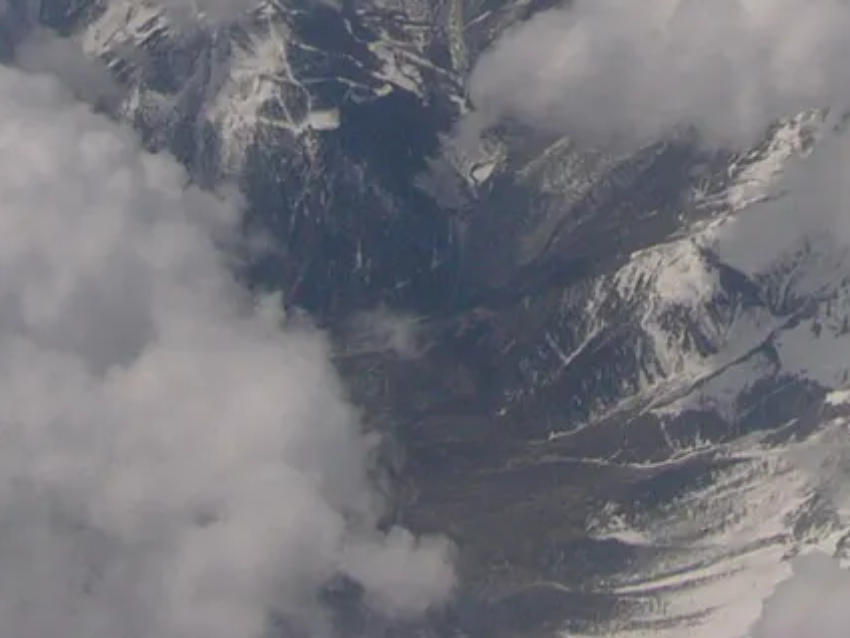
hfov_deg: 14.5
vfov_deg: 10.2
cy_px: -560
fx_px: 3339
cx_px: 631
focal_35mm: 136
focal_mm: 6
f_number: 5.6
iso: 50
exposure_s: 1/1000
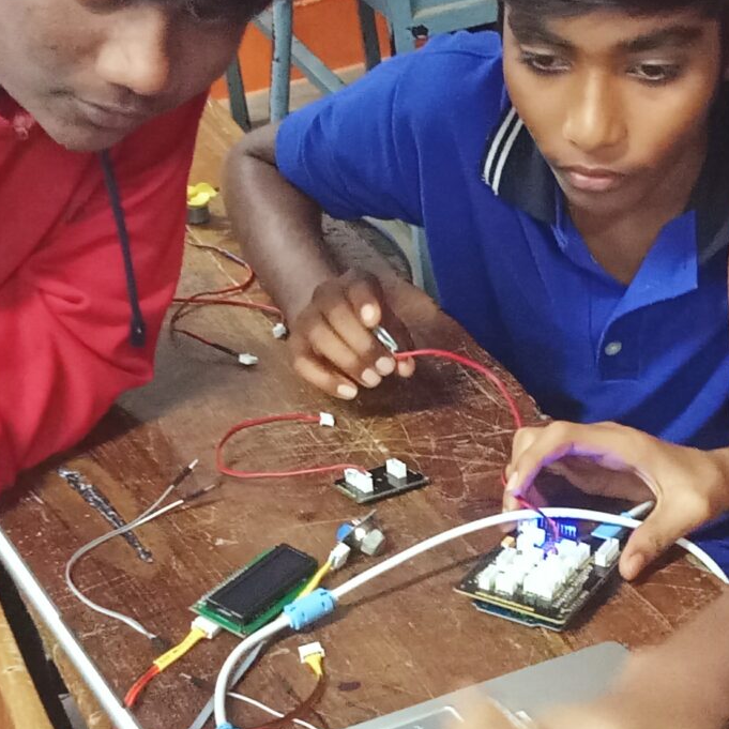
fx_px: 2216
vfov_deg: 18.7
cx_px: 485
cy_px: 416
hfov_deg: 18.6
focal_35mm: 93
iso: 1650
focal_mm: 3.65
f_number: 2.2
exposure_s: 1/20
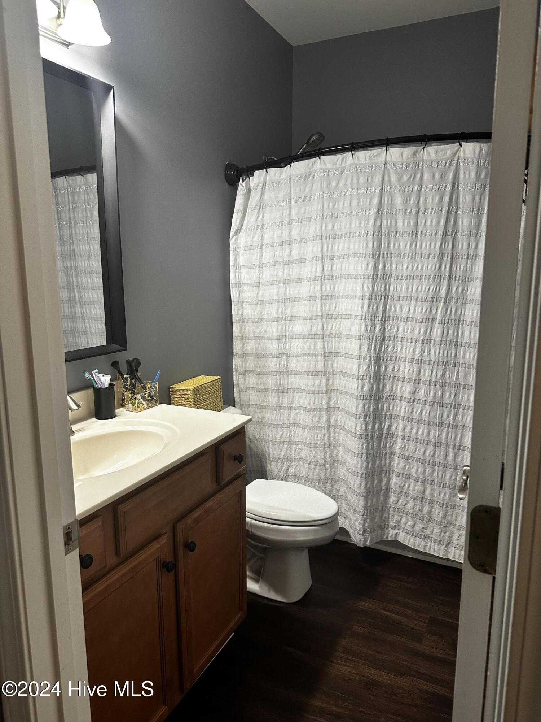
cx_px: 270
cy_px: 361
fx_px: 500
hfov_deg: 56.8
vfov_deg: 71.6
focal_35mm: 24
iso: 200
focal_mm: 6.86
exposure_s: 1/60
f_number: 1.78
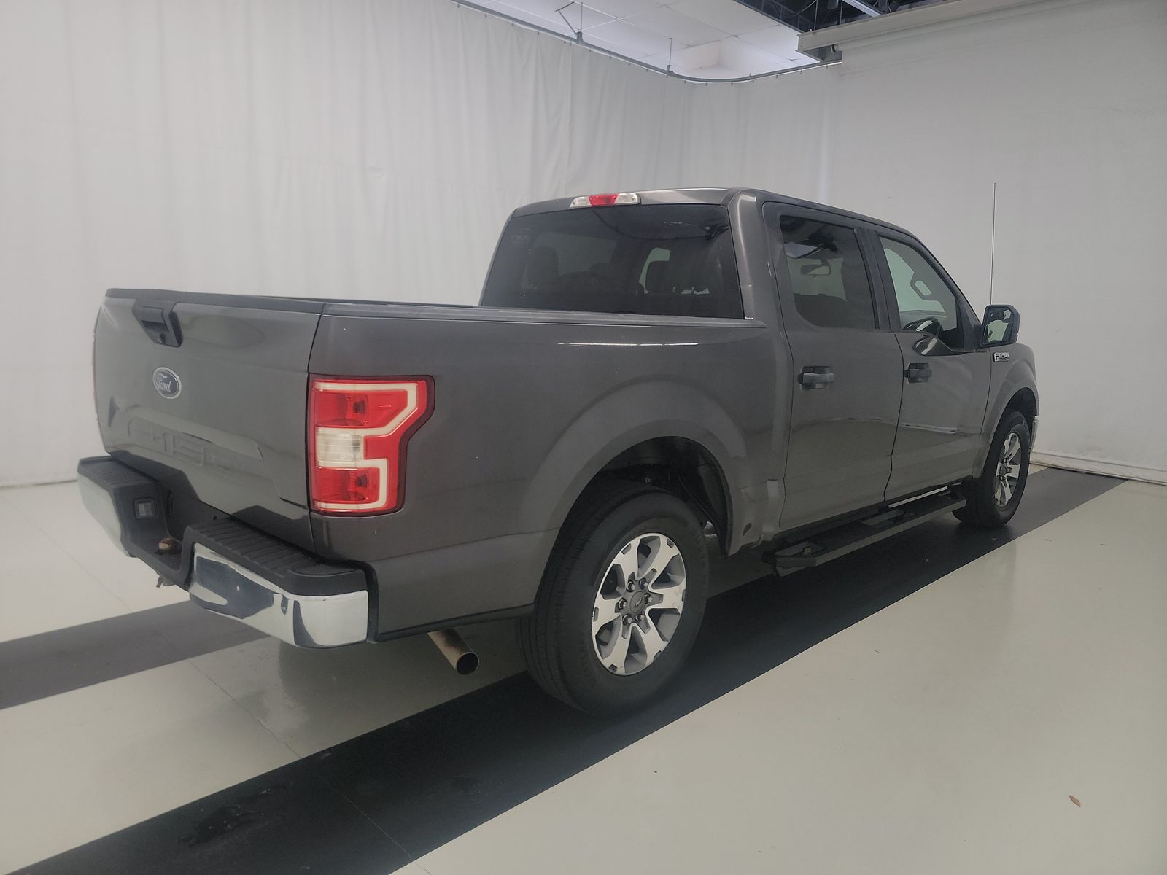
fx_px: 809
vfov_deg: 56.8
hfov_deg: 71.6
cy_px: 438
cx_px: 584
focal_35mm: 24
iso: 221
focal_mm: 6.7
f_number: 1.8
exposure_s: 1/59
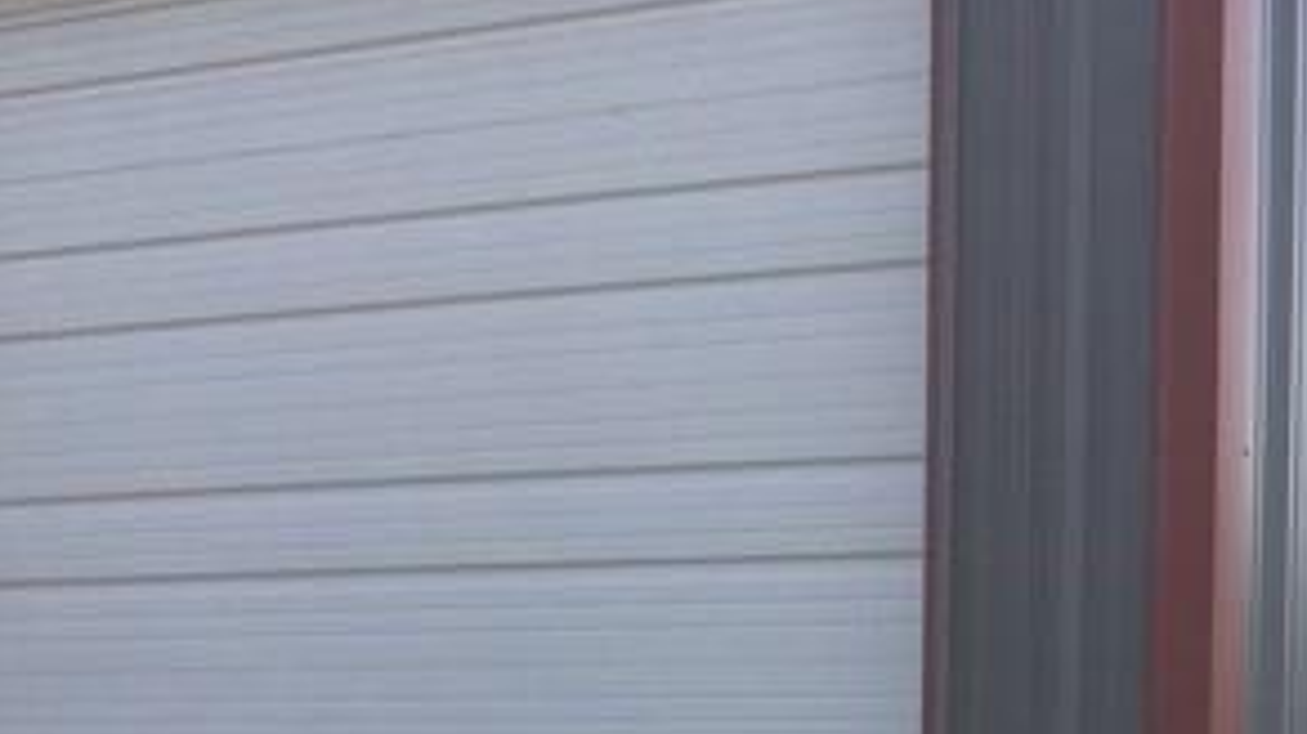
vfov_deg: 15.7
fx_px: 2564
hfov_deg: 26.4
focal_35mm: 74
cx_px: 1423
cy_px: 886
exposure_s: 1/831
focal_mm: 3.3
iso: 25
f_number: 2.4
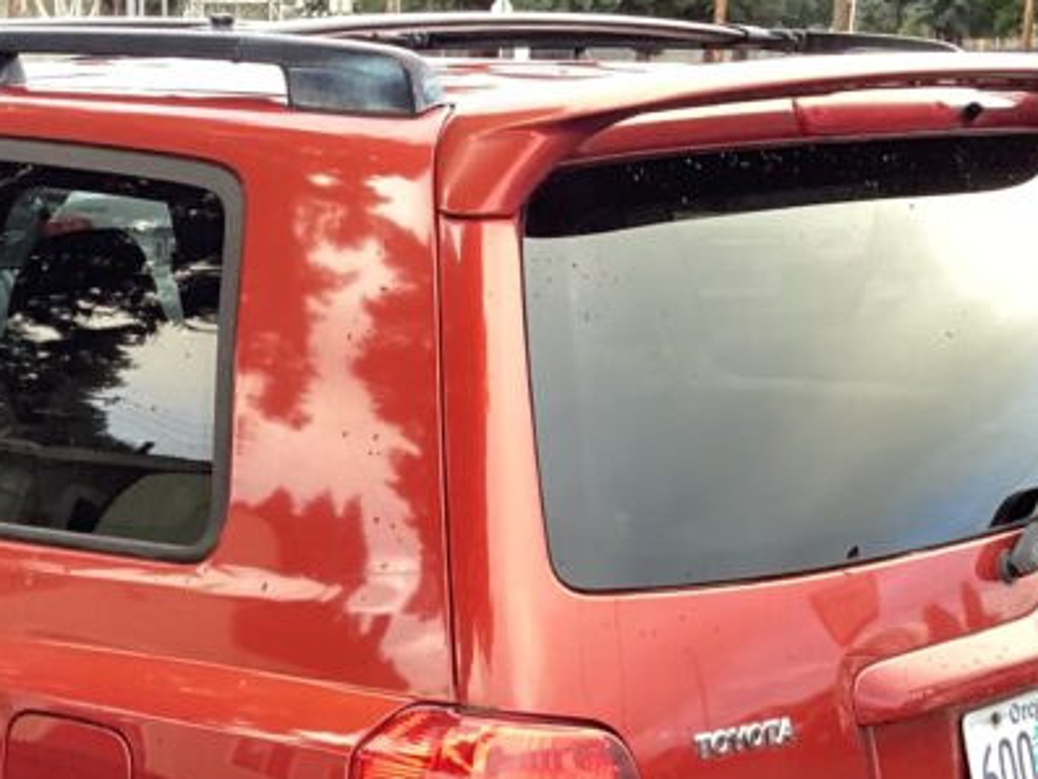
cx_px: 196
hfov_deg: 24.0
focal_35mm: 80
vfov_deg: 17.9
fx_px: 2400
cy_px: 810
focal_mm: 3.3
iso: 125
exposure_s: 1/60
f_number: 2.4
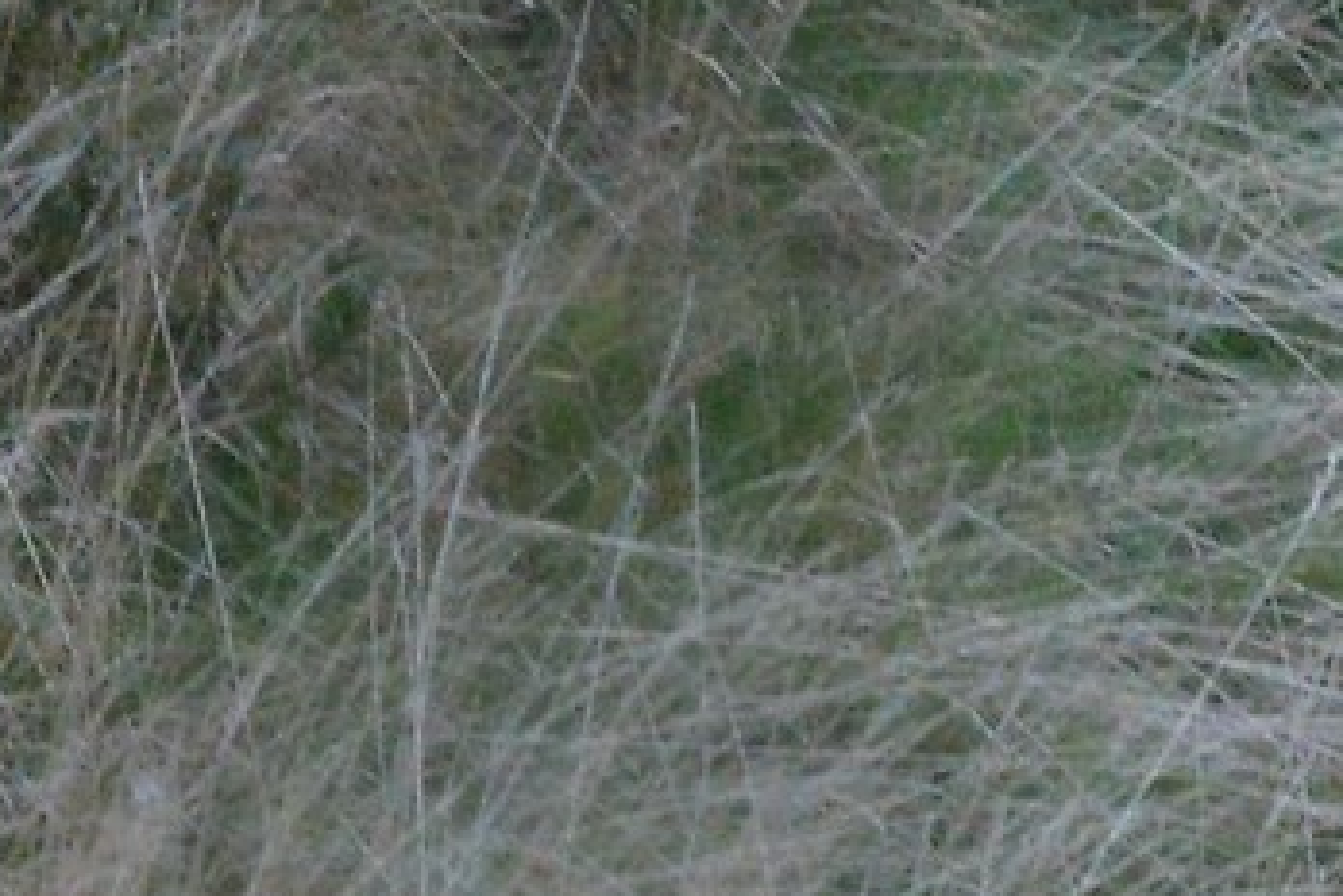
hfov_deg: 1.1
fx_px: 66921
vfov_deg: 0.8
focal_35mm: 1794
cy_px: 1143
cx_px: -849
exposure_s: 1/125
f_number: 8
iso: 6400
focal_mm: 260
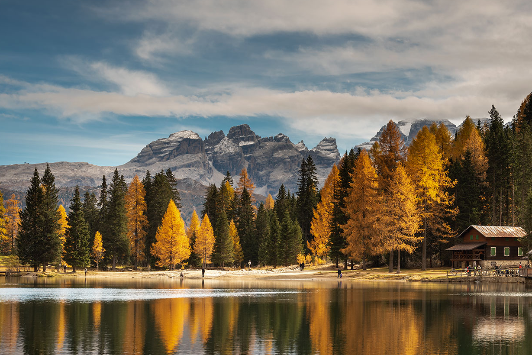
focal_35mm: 75
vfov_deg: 18.2
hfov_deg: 26.6
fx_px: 1109
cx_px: 410
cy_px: 213
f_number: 11
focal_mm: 48
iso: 100
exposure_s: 1/40
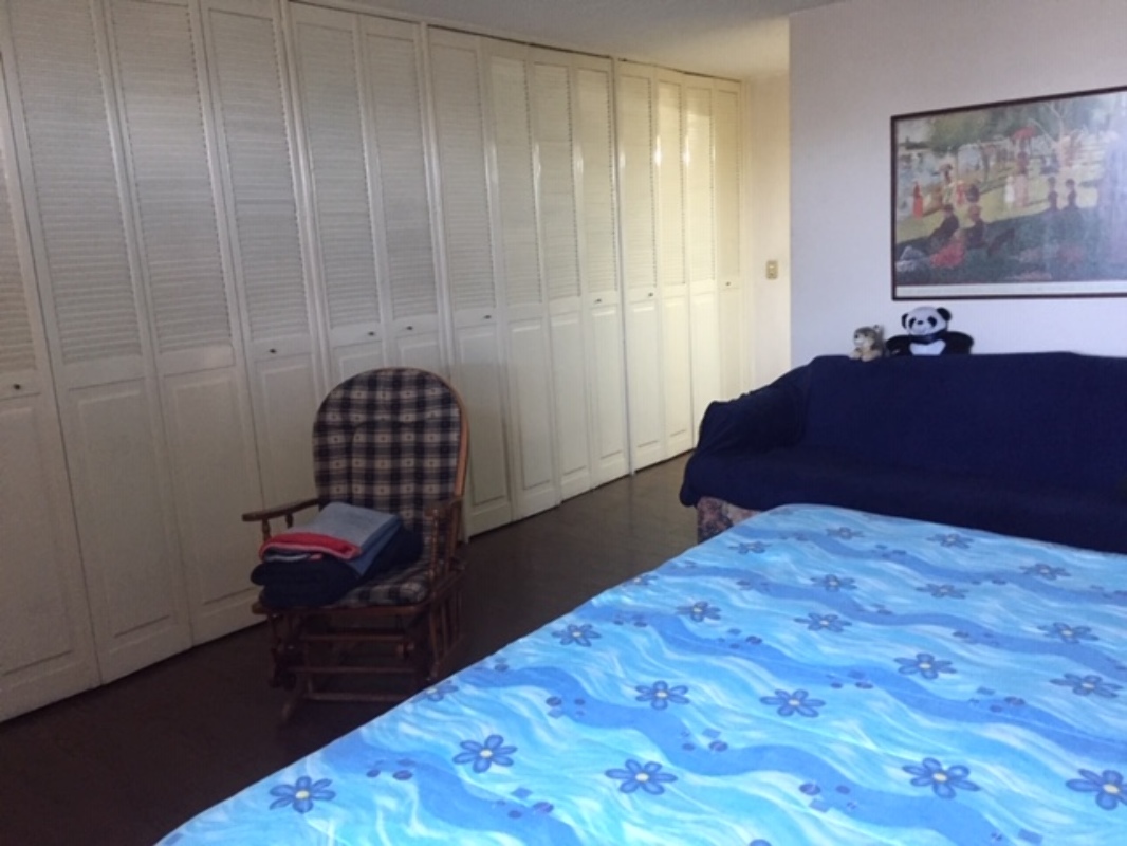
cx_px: 564
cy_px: 423
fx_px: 944
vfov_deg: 48.2
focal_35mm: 29
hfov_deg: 61.6
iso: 250
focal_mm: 4.15
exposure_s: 1/20
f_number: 2.2
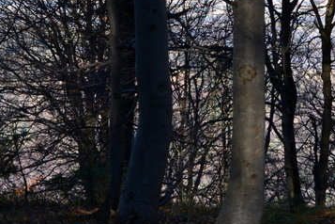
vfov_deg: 7.4
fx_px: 1723
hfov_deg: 11.1
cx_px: 195
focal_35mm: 185
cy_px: 42
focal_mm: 55
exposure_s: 1/160
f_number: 9
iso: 400
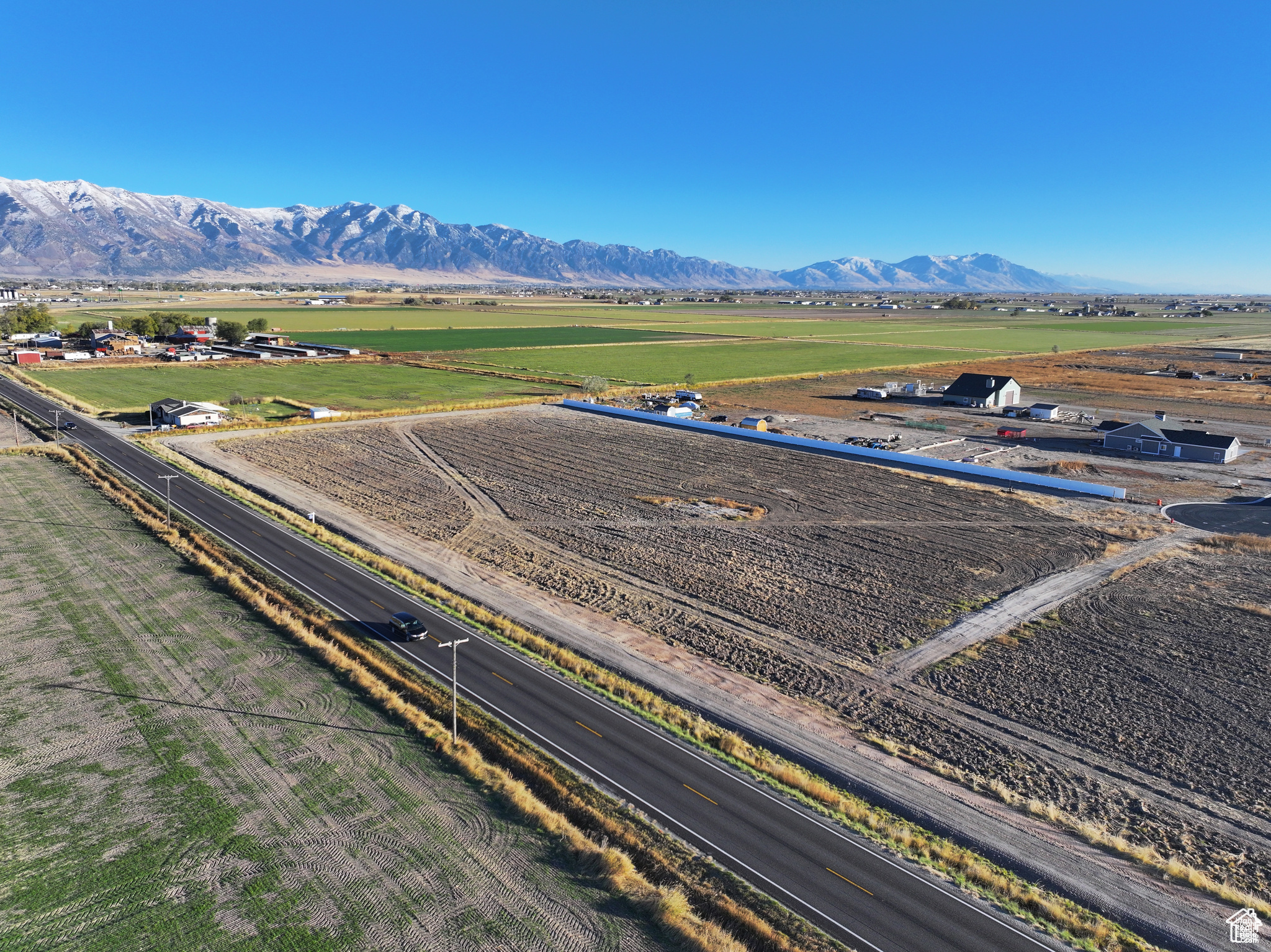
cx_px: 636
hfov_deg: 71.6
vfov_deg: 56.8
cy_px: 476
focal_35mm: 24
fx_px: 881
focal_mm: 12.29
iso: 140
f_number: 2.8
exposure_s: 1/1250
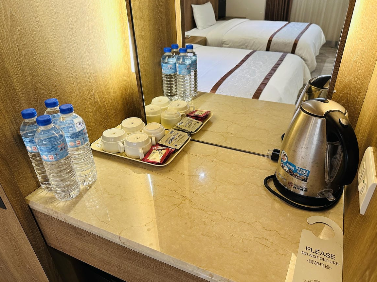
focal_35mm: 25
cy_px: 144
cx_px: 193
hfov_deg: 69.4
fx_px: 272
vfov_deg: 54.9
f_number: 1.78
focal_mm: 6.86
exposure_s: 1/60
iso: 250
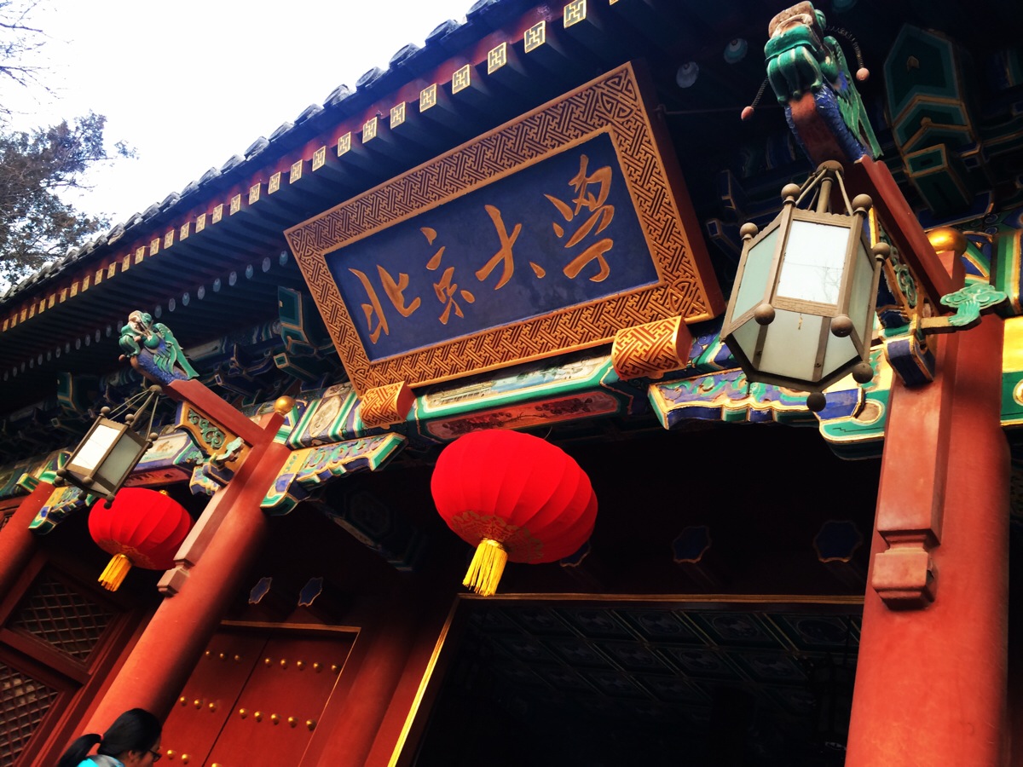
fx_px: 887
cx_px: 512
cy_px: 384
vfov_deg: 46.8
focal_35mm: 30
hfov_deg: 60.0
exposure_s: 1/30
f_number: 2.2
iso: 40
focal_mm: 4.12
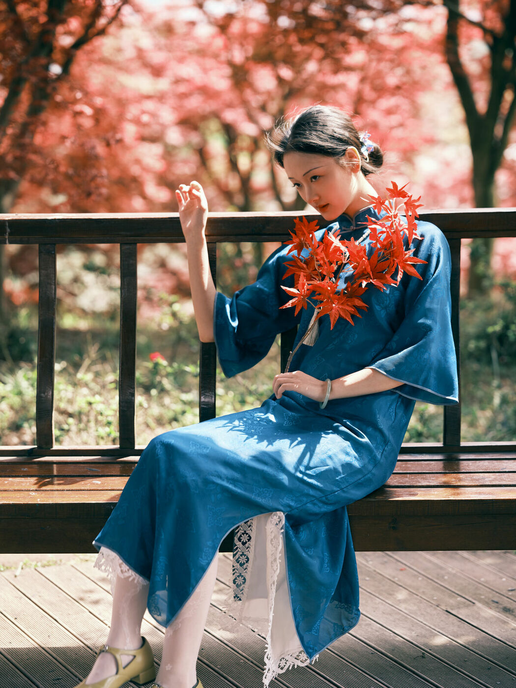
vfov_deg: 22.5
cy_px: 344
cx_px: 258
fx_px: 1729
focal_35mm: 87
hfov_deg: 17.0
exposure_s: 1/125
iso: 100
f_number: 3.2
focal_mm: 110
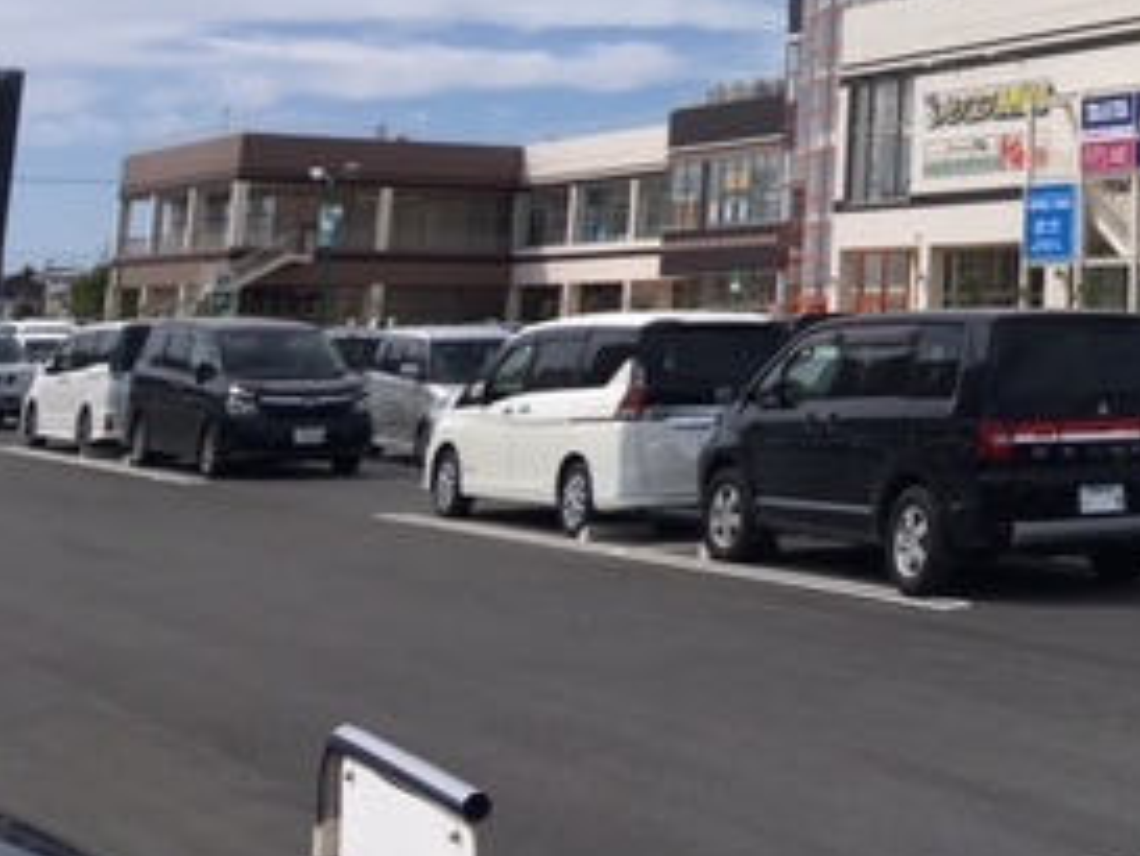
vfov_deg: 20.5
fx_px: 2240
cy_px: -121
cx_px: 1299
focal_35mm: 68
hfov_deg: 26.0
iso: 25
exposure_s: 1/2959
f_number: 2.2
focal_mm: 4.15
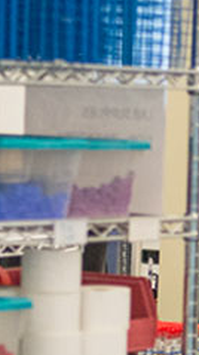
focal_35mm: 191
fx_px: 1796
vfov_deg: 11.3
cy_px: 249
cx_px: 367
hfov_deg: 6.2
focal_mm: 75
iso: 1250
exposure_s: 1/750
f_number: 4
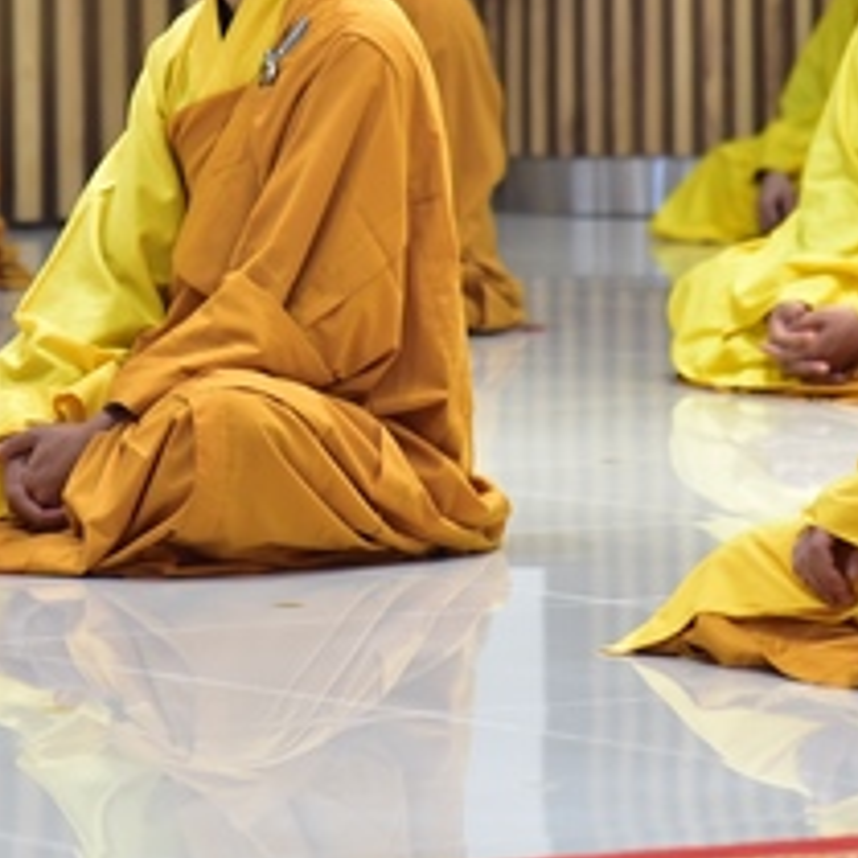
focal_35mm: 317
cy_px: -12
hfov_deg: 5.5
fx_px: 8889
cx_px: 205
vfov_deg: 5.5
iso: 1250
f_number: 4
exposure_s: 1/60
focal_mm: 120
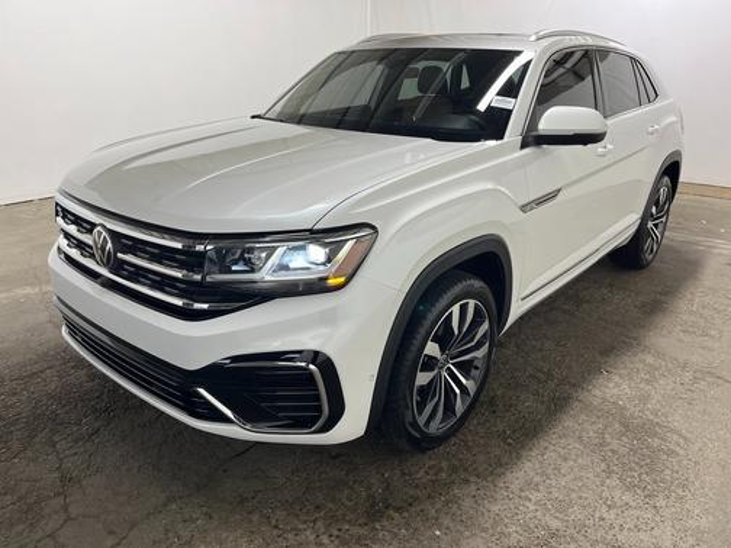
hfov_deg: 67.3
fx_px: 549
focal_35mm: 26
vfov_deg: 53.1
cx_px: 366
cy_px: 274
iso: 64
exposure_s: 1/122
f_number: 1.6
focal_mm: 5.1
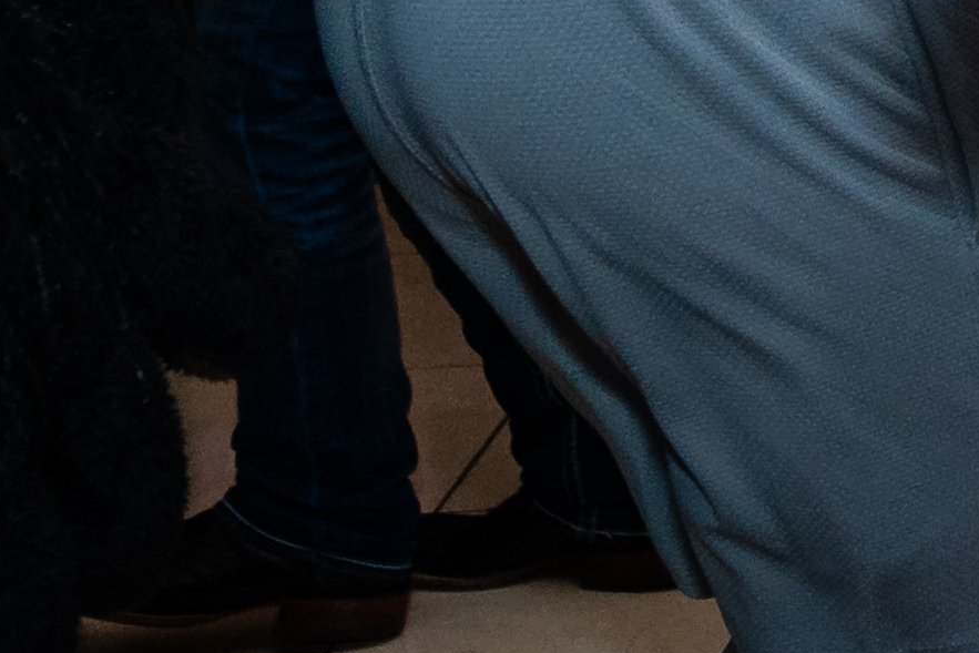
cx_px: 2257
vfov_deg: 10.3
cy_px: -545
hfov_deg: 13.0
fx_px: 3400
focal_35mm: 125
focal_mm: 16
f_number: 4
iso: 1250
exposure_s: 1/160
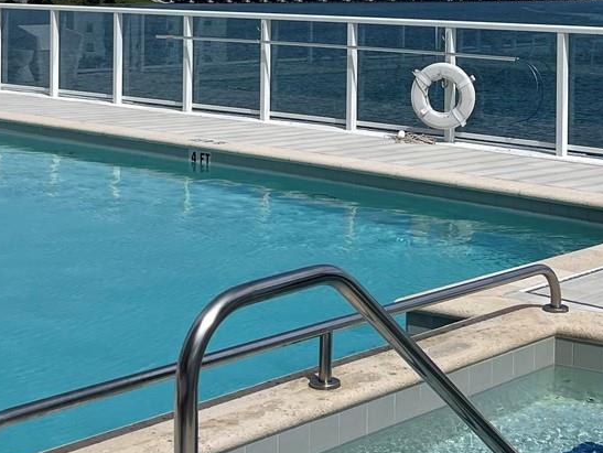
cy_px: -6
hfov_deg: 25.6
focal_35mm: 76
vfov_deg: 18.9
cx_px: 378
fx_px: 1325
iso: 32
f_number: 1.6
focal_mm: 5.1
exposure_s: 1/8547
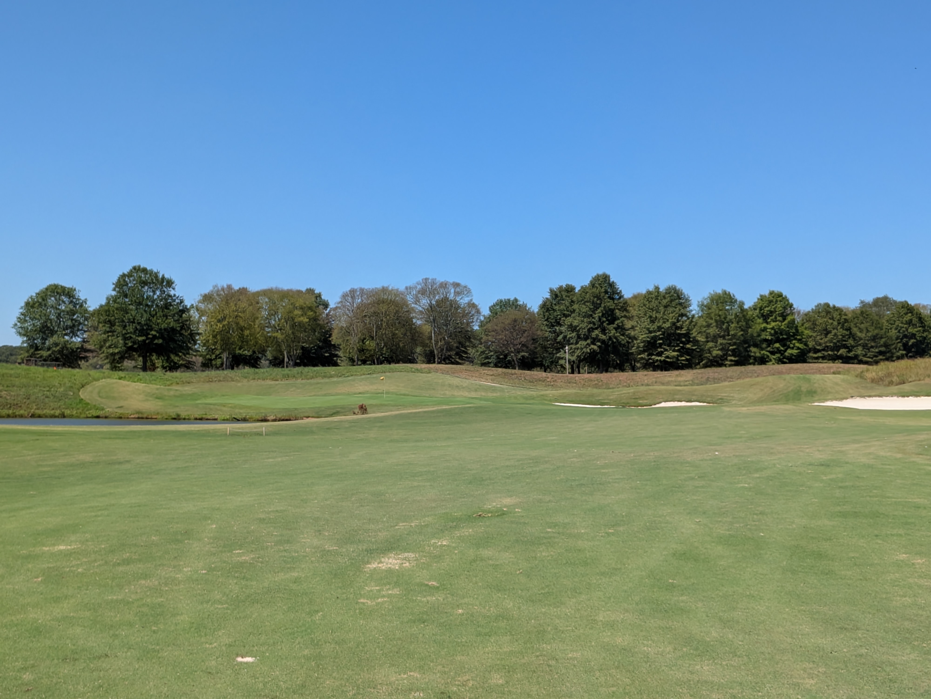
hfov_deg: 38.9
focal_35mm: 49
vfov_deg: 29.7
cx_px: 466
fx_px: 1318
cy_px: 350
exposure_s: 1/2079
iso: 42
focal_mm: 4.53
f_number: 1.7
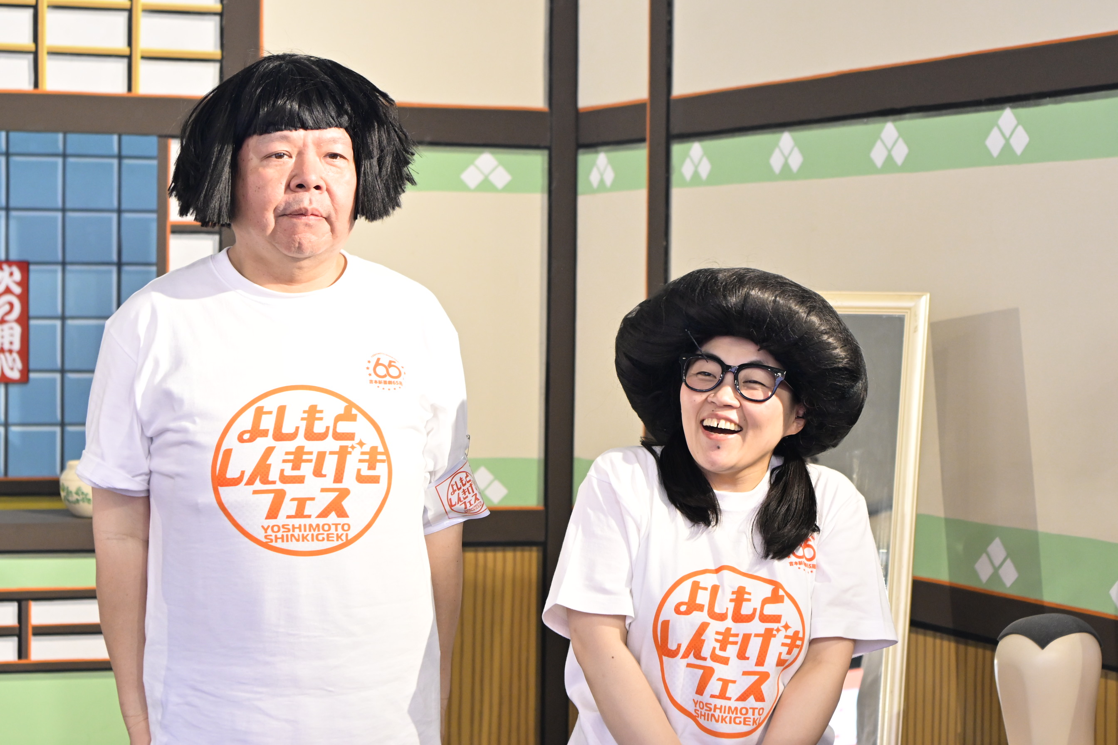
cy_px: 372
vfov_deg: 18.9
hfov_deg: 28.1
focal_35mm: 72
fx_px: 2236
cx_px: 559
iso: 1600
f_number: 4
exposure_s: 1/160
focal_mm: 48
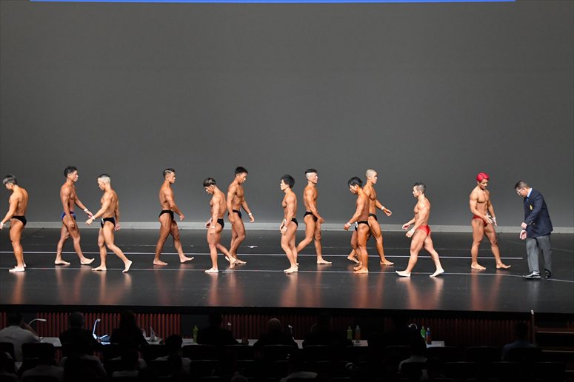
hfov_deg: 19.5
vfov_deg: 13.0
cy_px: 191
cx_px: 287
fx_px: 1673
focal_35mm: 105
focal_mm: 70
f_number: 5.6
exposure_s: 1/400
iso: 5000
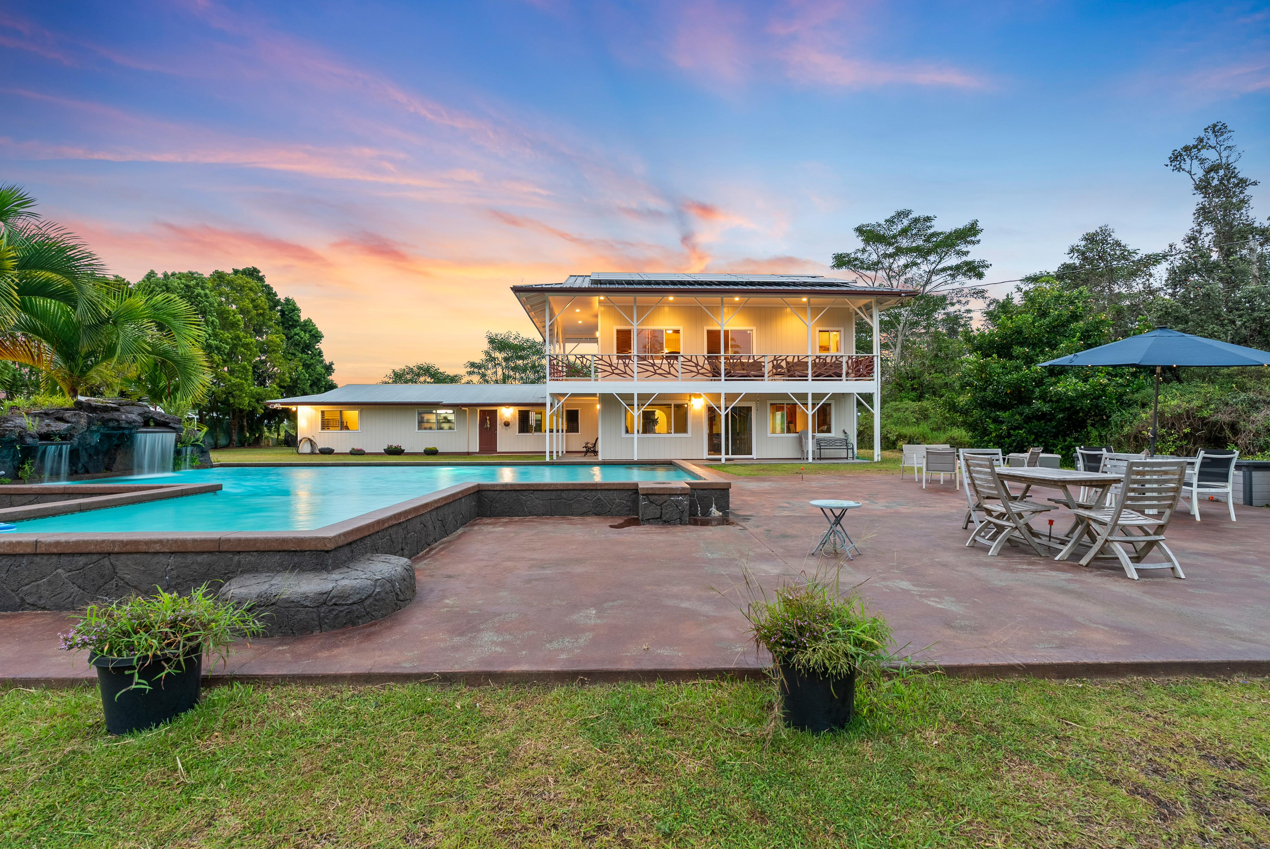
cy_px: 424
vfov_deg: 73.8
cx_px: 635
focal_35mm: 16
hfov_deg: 96.7
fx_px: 565
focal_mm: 16
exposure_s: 2.5
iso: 200
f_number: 9
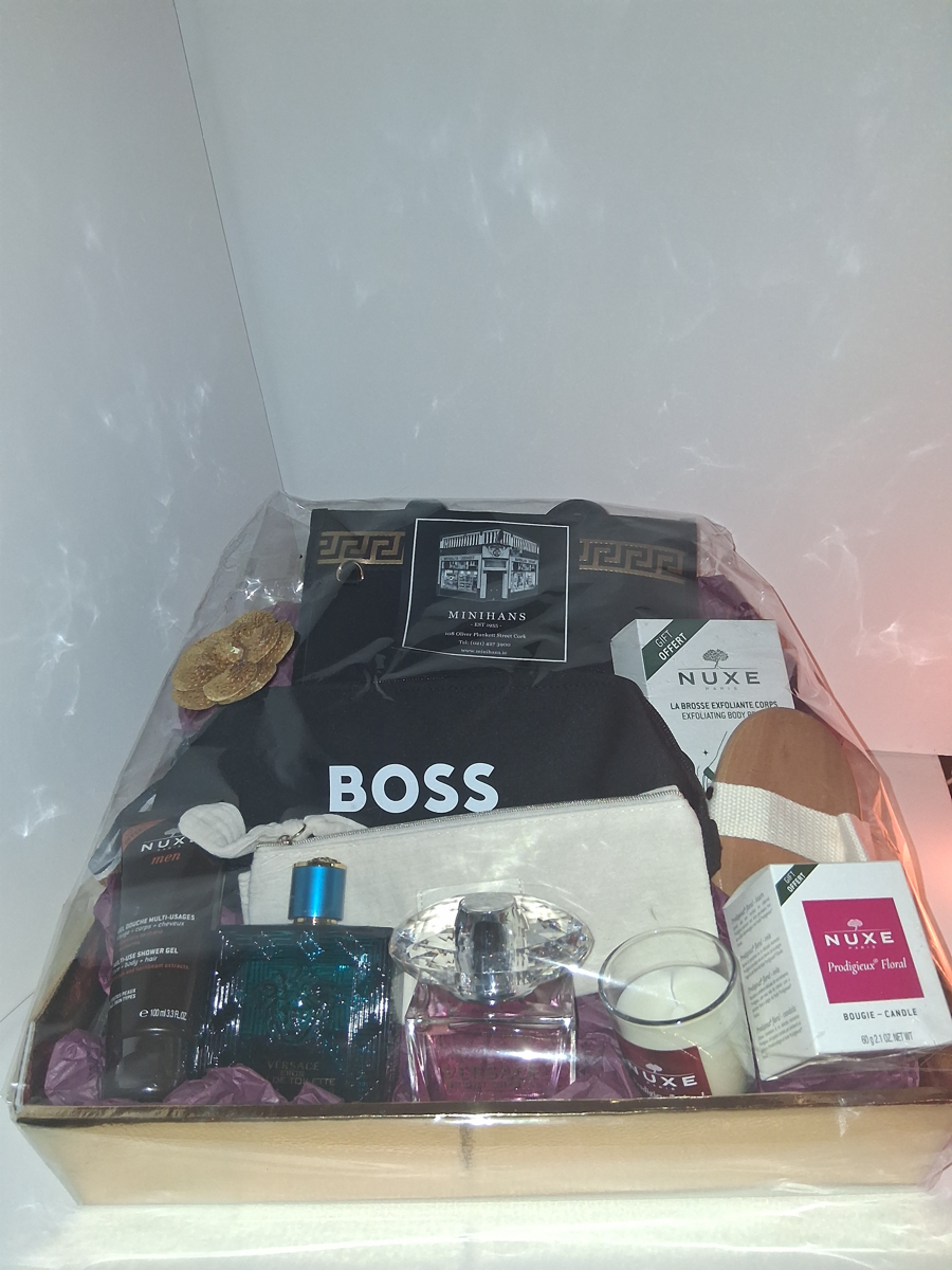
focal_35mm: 26
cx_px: 476
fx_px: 953
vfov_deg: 67.3
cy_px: 635
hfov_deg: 53.1
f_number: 1.8
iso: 250
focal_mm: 3.98
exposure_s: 1/100
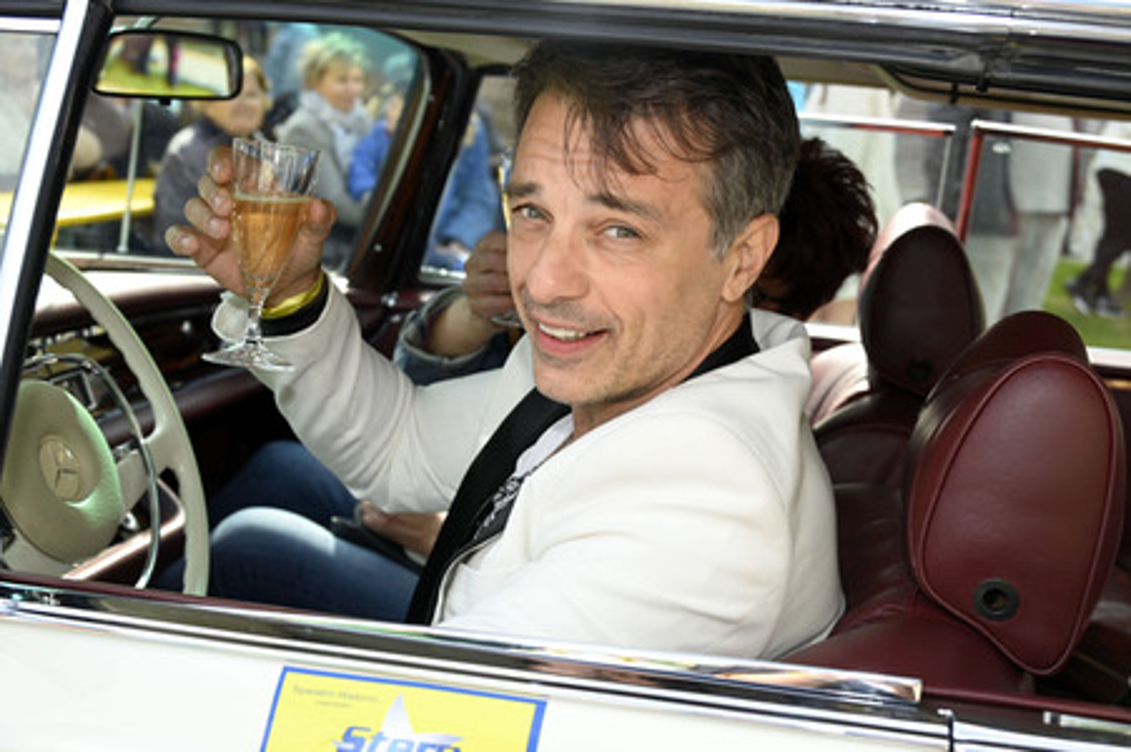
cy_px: 376
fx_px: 1632
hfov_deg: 38.2
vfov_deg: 26.0
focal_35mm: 52
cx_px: 566
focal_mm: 52
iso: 200
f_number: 6.3
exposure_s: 1/160
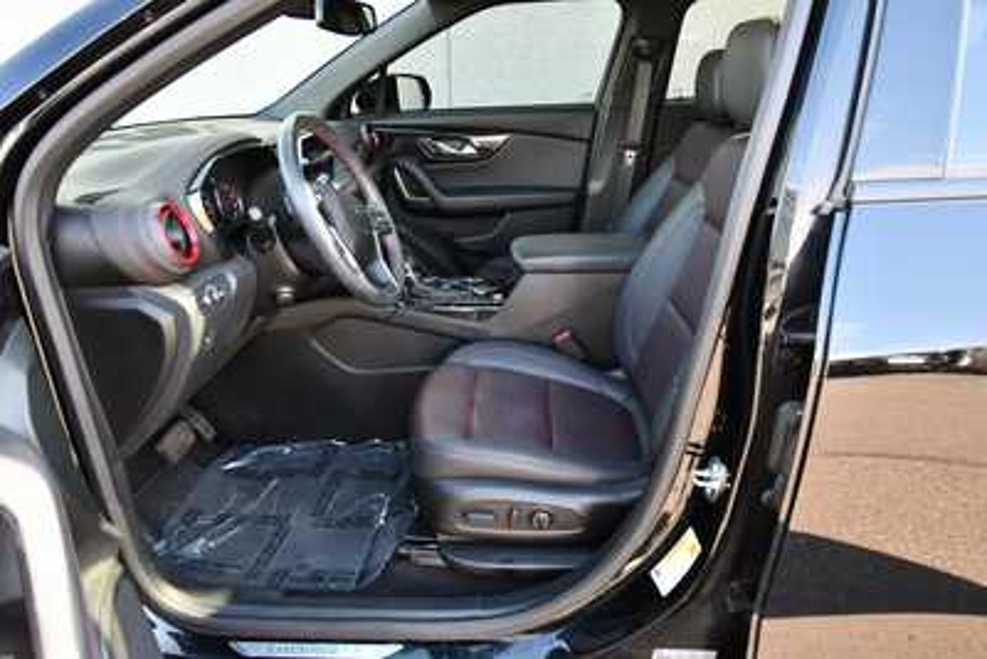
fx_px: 603
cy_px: 330
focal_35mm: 22
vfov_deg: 57.3
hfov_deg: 78.6
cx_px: 494
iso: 1000
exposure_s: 1/125
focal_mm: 15
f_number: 5.3
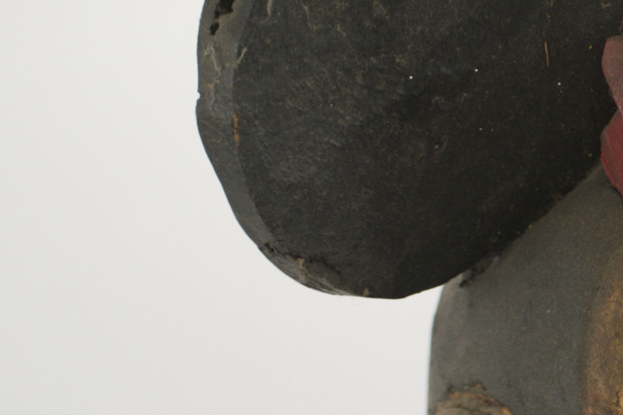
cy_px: 297
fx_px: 3277
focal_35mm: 189
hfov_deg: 10.7
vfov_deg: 7.2
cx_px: 672
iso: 400
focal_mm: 45
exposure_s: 1/80
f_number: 5.3
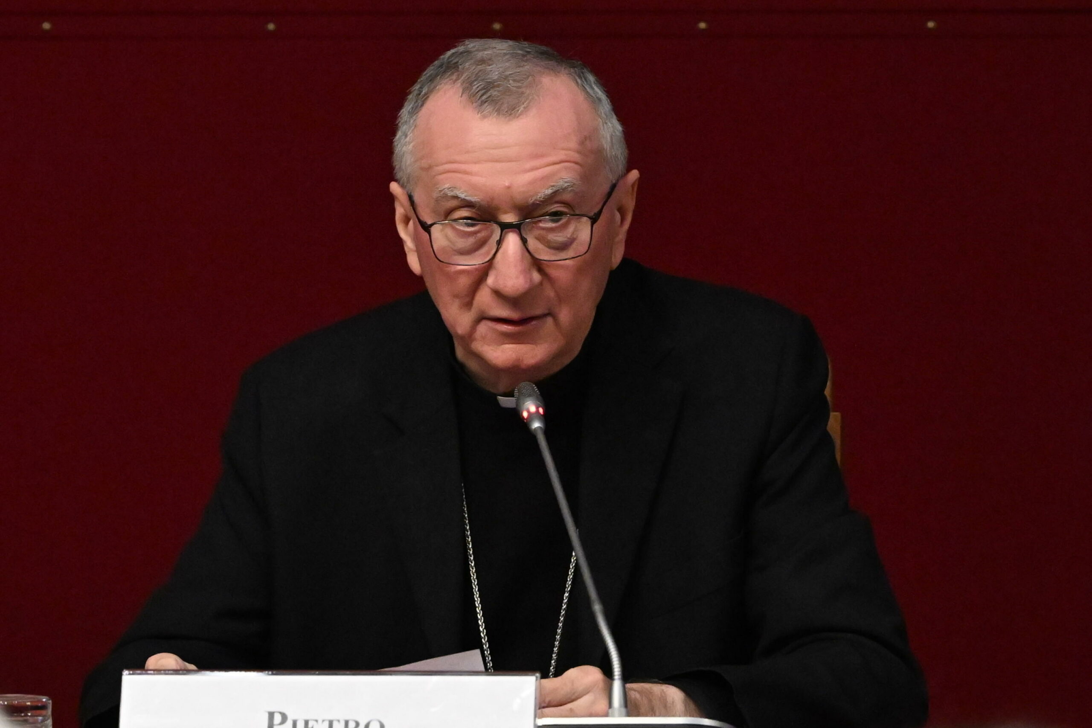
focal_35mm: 180
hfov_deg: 11.4
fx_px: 5460
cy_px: 364
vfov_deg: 7.6
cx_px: 546
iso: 6400
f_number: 4.5
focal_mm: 120
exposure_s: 1/200
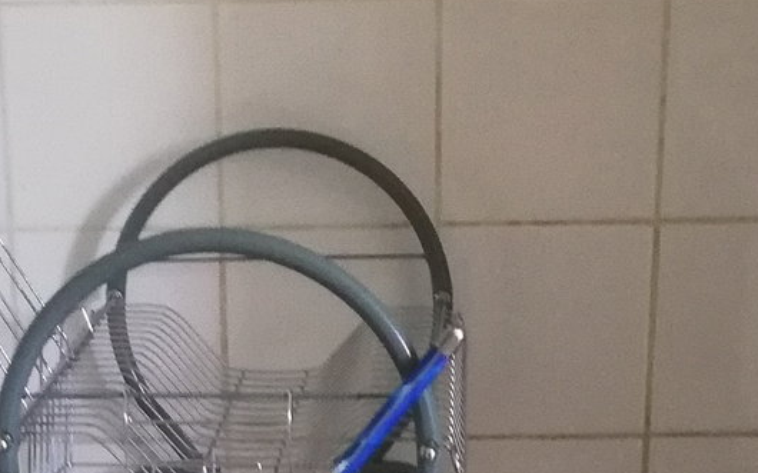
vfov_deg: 11.1
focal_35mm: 111
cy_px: 807
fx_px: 2293
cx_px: 226
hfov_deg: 18.7
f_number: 2.2
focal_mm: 3.81
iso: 320
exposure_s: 1/25
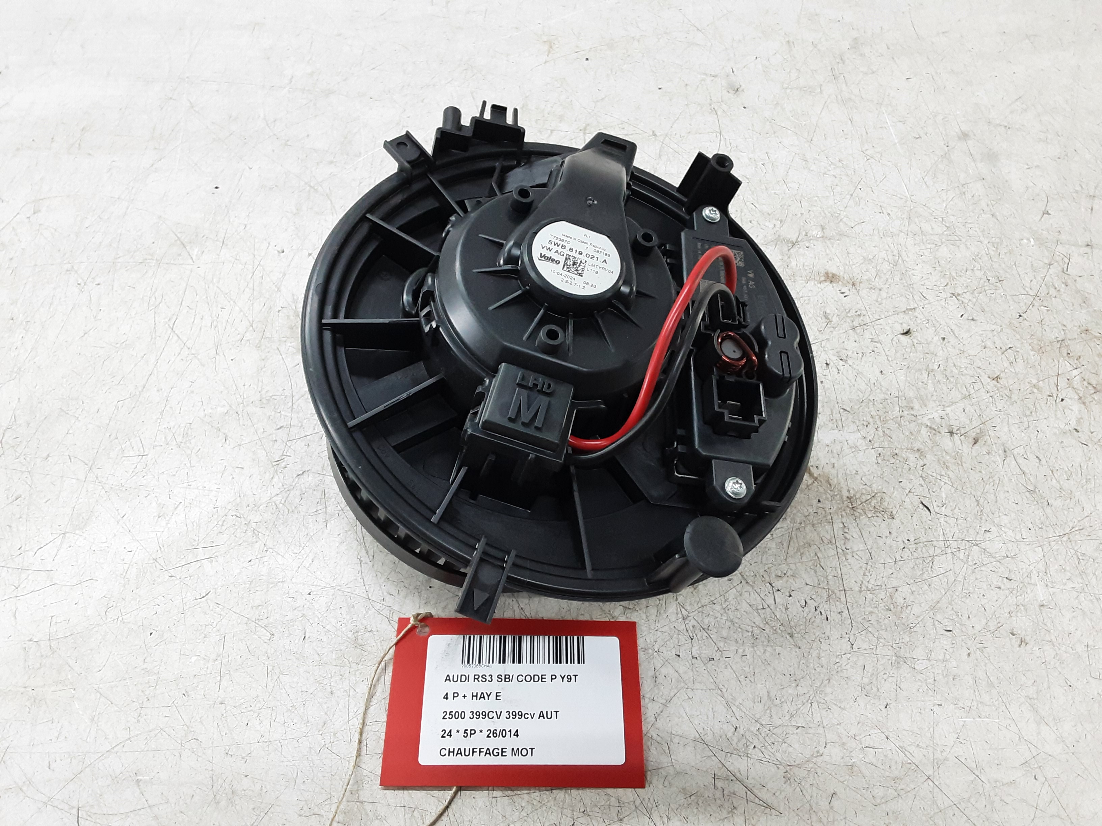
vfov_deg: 51.4
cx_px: 551
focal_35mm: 27
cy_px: 413
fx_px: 860
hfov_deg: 65.3
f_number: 1.9
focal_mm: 2.91
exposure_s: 1/50
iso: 160
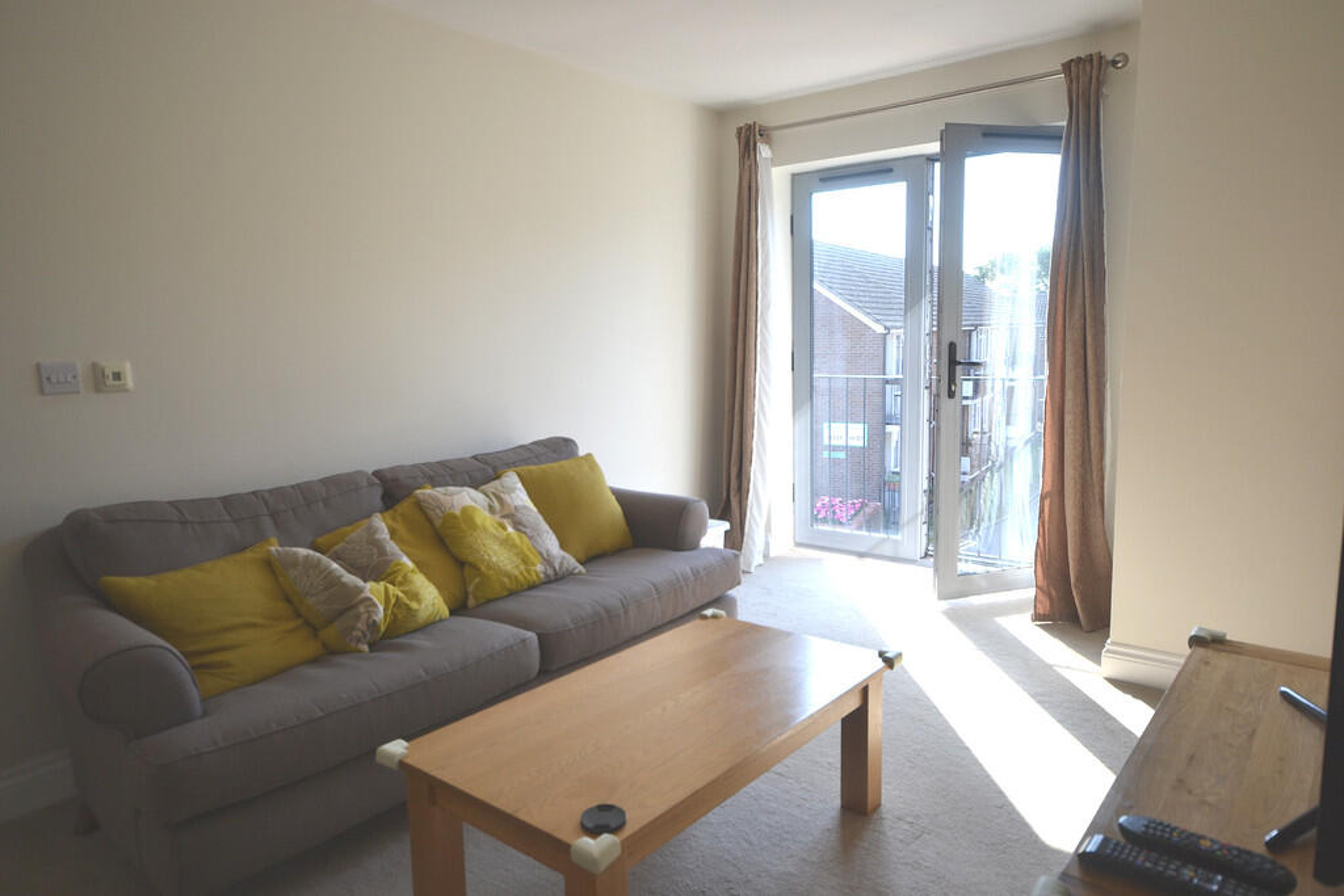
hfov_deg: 77.3
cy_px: 448
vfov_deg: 56.2
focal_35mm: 22
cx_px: 672
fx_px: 840
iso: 100
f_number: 5
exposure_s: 1/60
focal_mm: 15
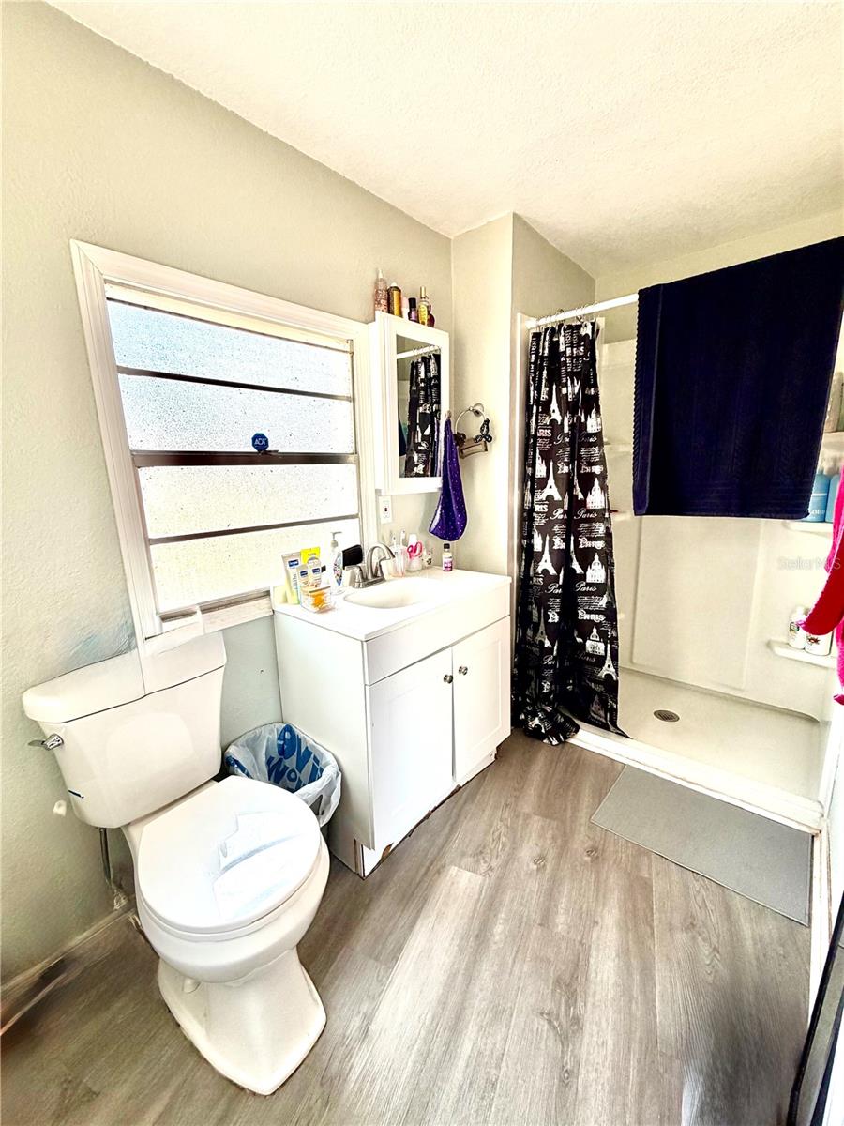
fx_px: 455
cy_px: 563
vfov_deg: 102.1
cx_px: 422
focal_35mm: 14
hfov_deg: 85.7
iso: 100
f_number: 2.2
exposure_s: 1/121
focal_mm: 2.22
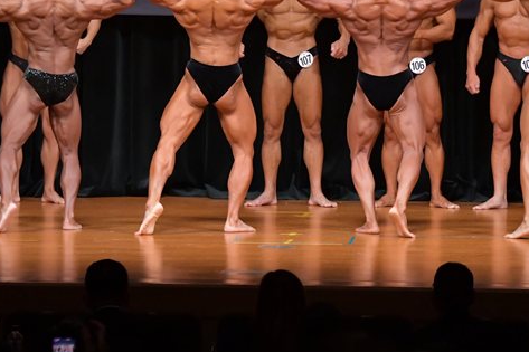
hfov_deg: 7.2
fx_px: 4186
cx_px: 328
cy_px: 67
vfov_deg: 4.8
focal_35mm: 285
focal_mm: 116
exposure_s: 1/400
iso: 5000
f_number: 5.6
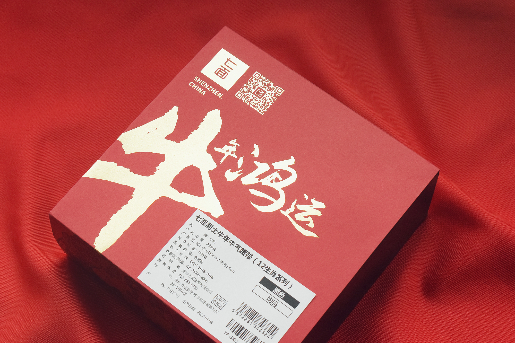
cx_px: 258
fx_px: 1180
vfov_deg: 16.6
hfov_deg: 24.6
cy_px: 172
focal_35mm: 82
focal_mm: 55
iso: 3200
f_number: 10
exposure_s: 1/400
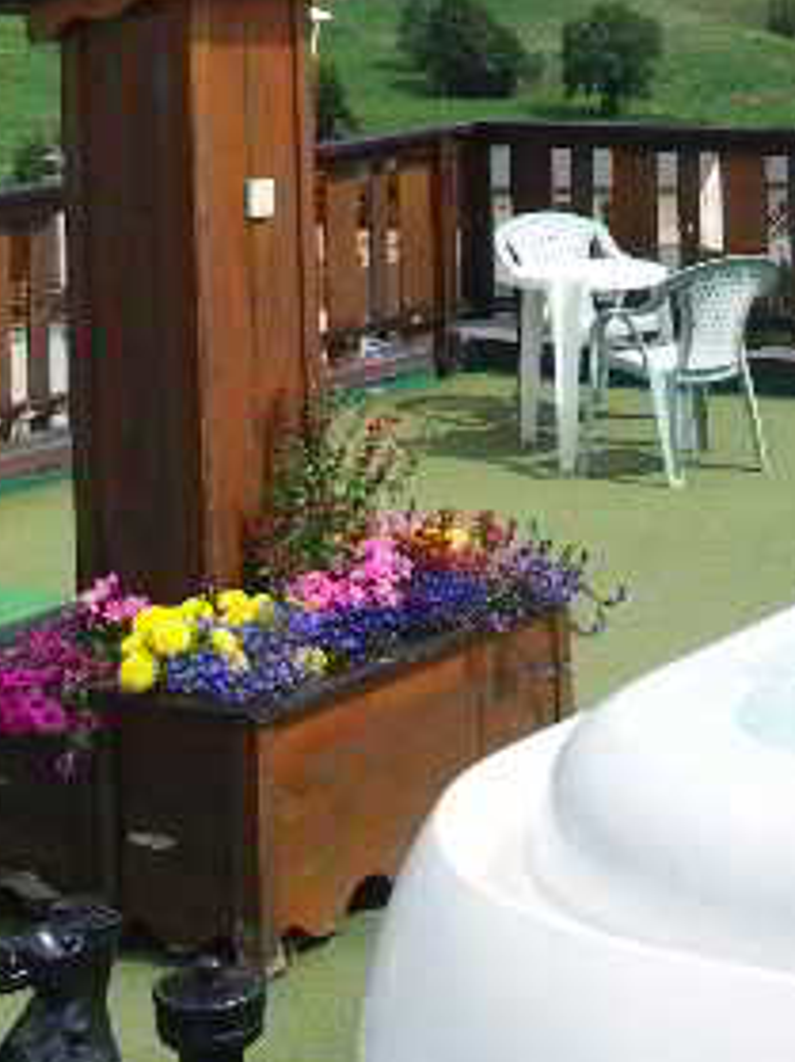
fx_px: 2727
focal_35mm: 89
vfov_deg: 21.2
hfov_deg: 16.4
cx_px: 669
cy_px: -23
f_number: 5.6
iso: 50
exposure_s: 1/250
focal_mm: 8.1
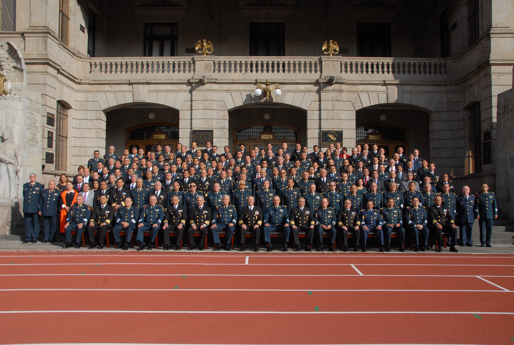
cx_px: 257
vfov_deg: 43.8
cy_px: 172
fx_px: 429
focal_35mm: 30
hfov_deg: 61.8
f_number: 9
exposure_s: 1/200
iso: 100
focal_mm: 20
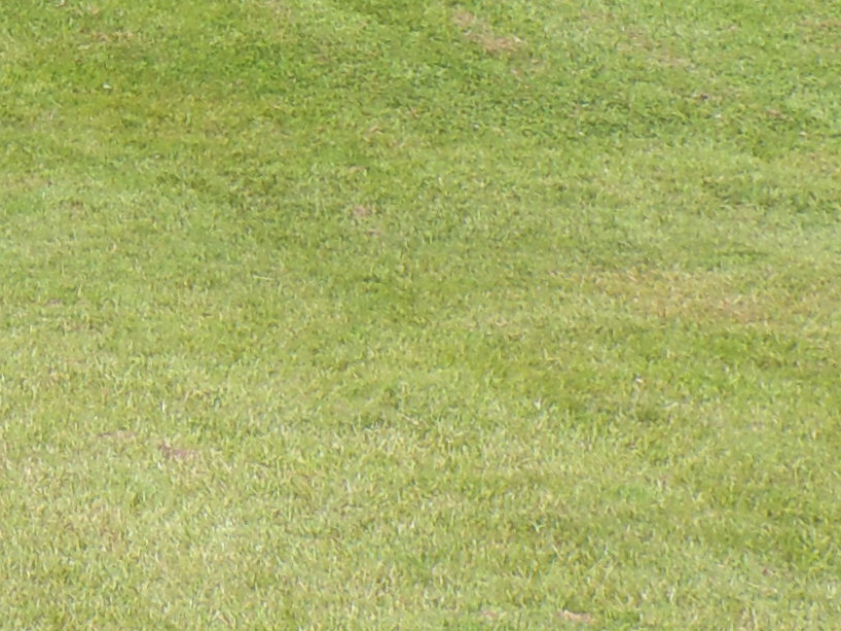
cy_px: -436
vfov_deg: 7.8
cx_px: -690
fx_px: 4518
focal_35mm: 186
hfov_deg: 10.0
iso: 100
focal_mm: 5.8
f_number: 3.2
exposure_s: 1/800
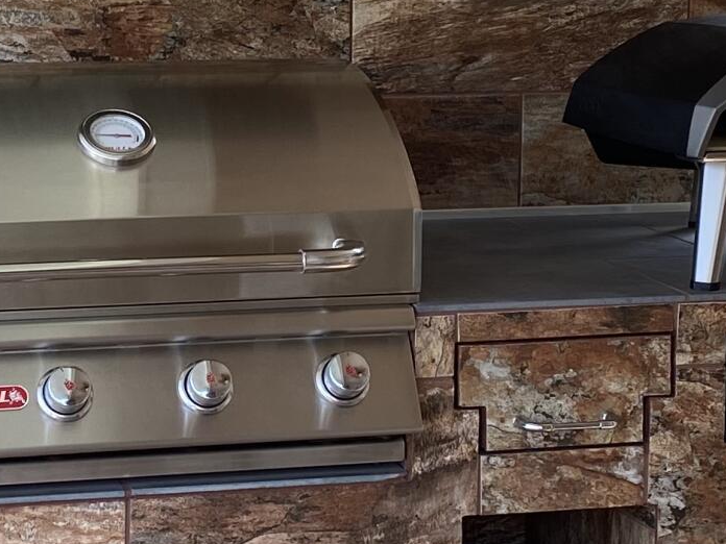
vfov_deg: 13.2
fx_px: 2349
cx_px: 185
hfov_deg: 17.5
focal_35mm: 112
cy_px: 127
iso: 32
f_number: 1.8
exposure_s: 1/224
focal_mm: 4.25
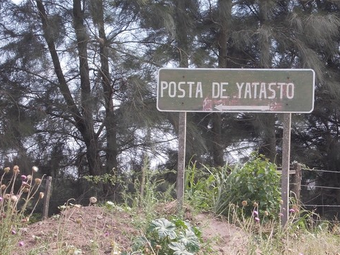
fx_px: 1747
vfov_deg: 8.3
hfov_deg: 11.1
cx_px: 220
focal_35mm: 178
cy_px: 167
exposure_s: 1/100
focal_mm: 16
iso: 80
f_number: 5.8
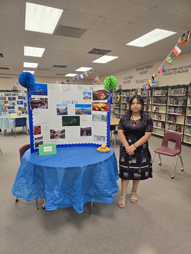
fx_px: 169
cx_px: 96
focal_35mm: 23
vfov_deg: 73.9
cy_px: 127
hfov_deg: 58.9
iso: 100
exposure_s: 1/120
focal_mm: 6.3
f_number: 1.7
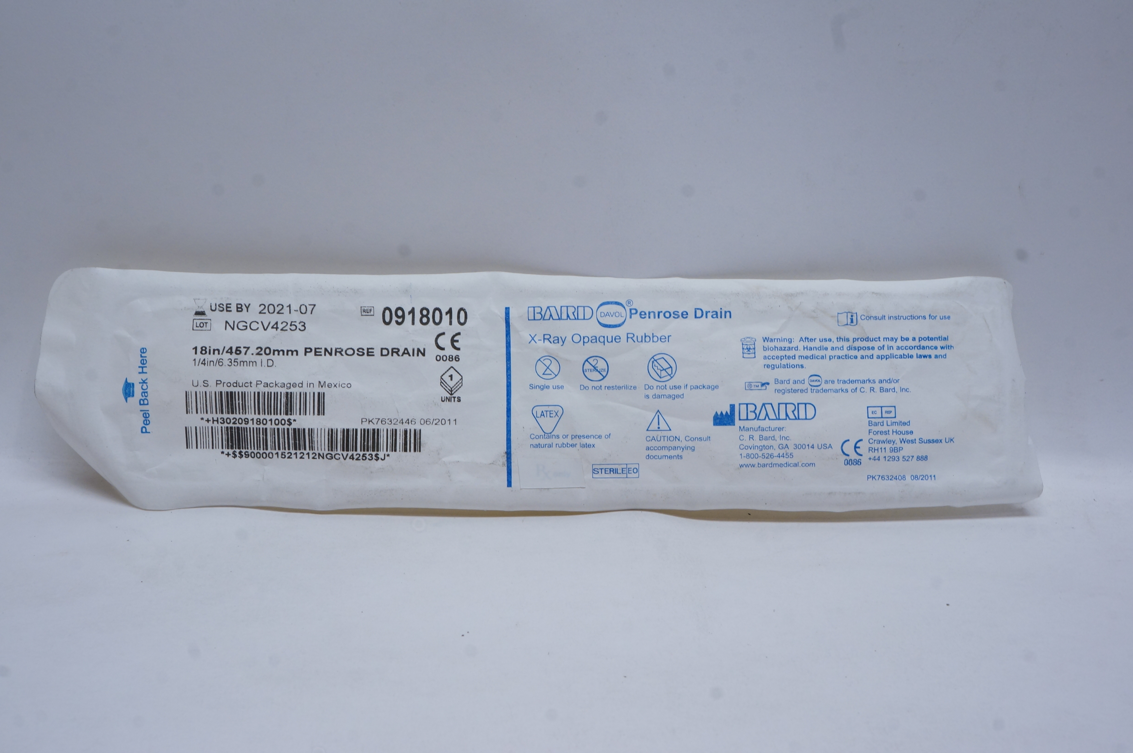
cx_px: 566
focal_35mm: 39
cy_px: 376
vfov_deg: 34.1
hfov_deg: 49.6
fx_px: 1226
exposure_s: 1/13
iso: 400
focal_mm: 26
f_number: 14
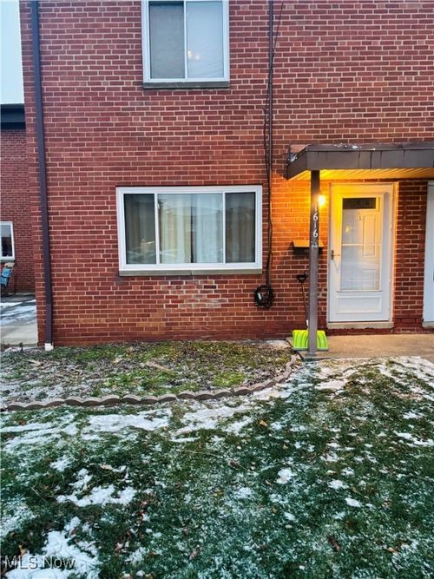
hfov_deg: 53.0
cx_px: 217
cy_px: 290
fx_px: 435
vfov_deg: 67.3
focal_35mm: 26
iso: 500
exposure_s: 1/40
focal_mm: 5.96
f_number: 1.6
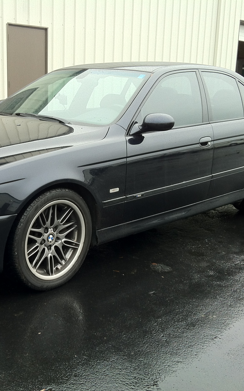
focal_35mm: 50
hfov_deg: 25.5
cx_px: 59
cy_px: 196
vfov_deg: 40.3
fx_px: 532
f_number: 2.8
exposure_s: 1/120
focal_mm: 3.85
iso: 80
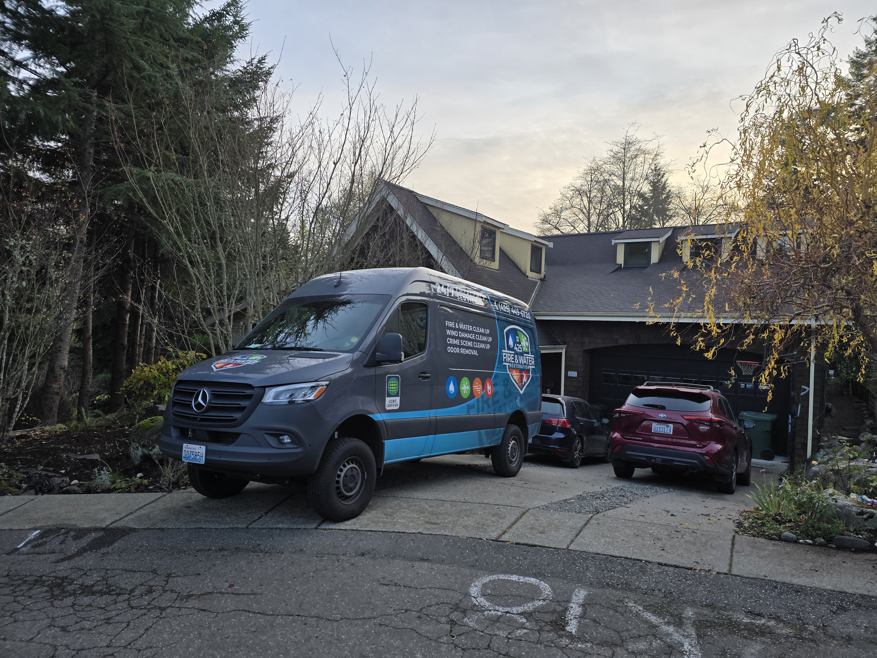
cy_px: 329
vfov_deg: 58.9
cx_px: 438
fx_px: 583
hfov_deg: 73.9
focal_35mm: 23
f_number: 1.7
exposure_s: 1/180
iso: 64
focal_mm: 6.3
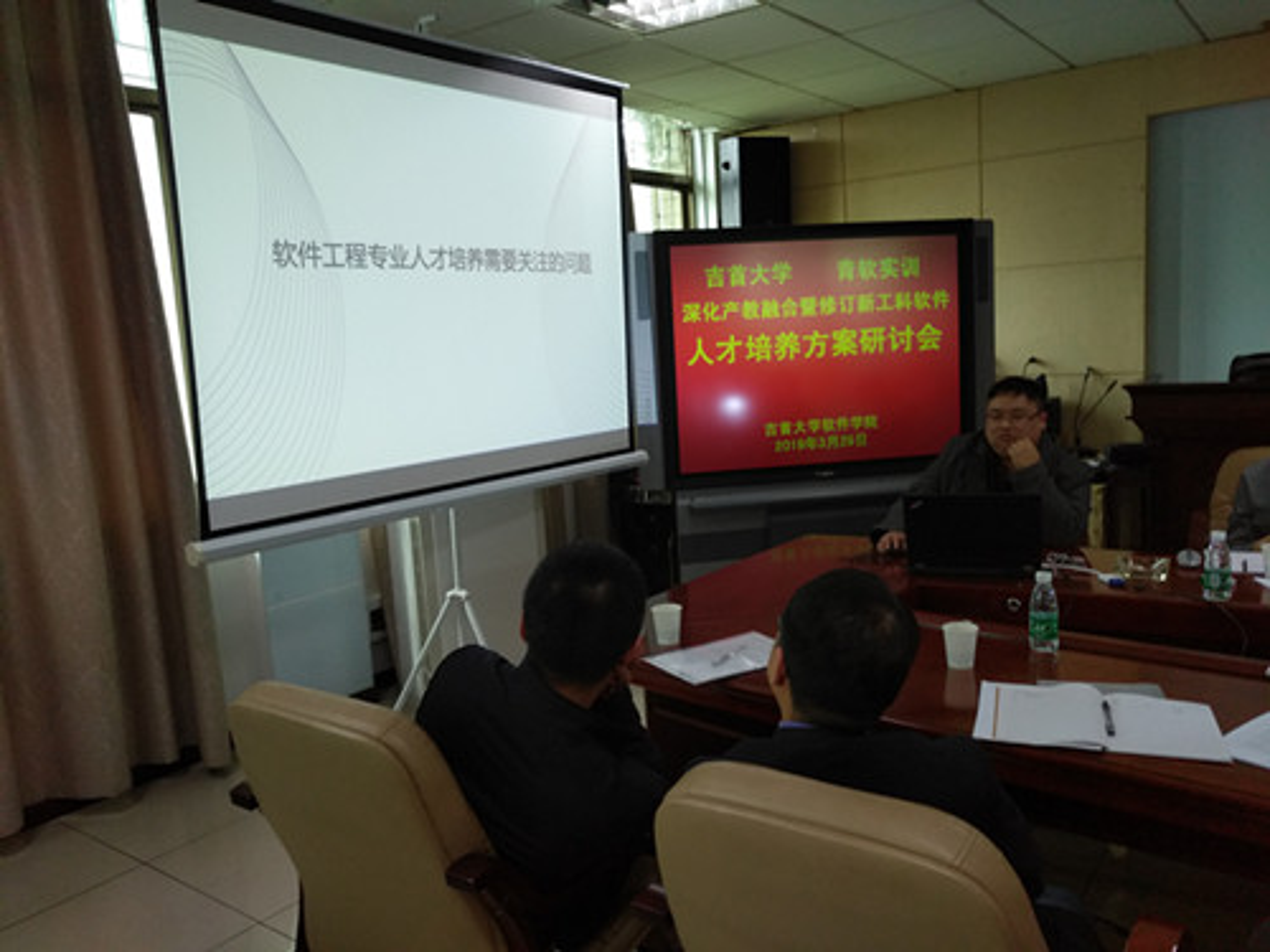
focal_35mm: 27
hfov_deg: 65.3
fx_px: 991
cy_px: 476
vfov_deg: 51.4
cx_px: 635
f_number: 2
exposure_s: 1/30
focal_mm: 3.66
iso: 200
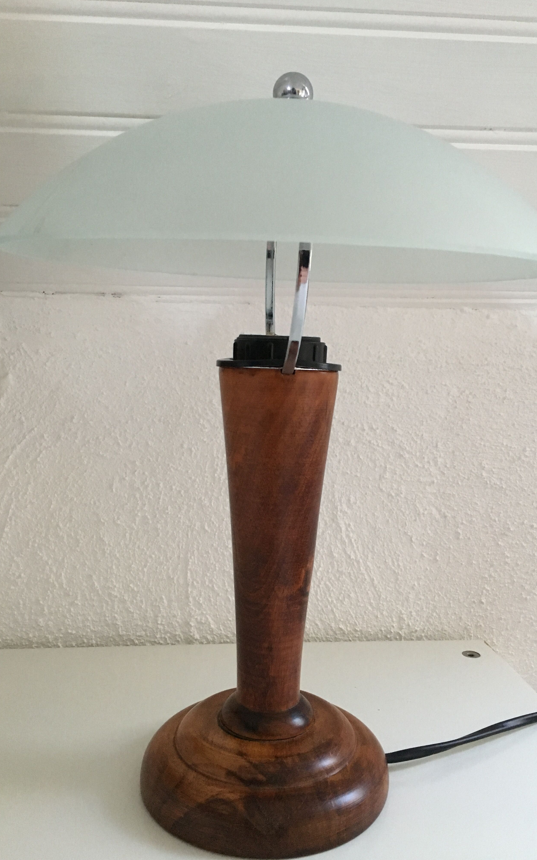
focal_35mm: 31
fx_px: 726
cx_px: 281
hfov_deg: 40.6
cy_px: 428
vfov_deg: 61.2
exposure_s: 1/17
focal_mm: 4.15
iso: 200
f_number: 2.2
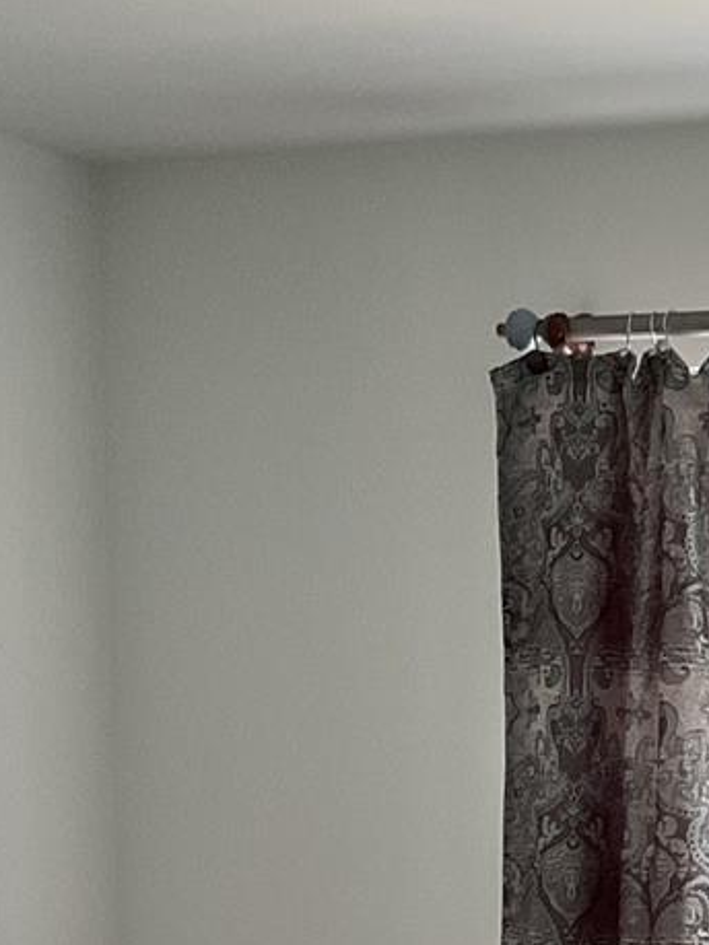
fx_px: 2650
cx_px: 715
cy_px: 1134
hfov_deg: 15.0
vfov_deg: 19.1
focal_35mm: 97
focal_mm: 3
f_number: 1.8
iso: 100
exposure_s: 1/60
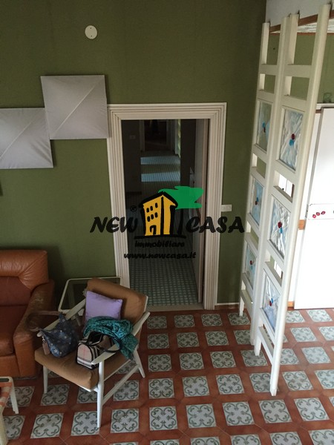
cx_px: 167
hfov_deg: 48.2
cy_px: 222
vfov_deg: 61.7
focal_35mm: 29
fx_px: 373
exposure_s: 1/25
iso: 250
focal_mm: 4.15
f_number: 2.2
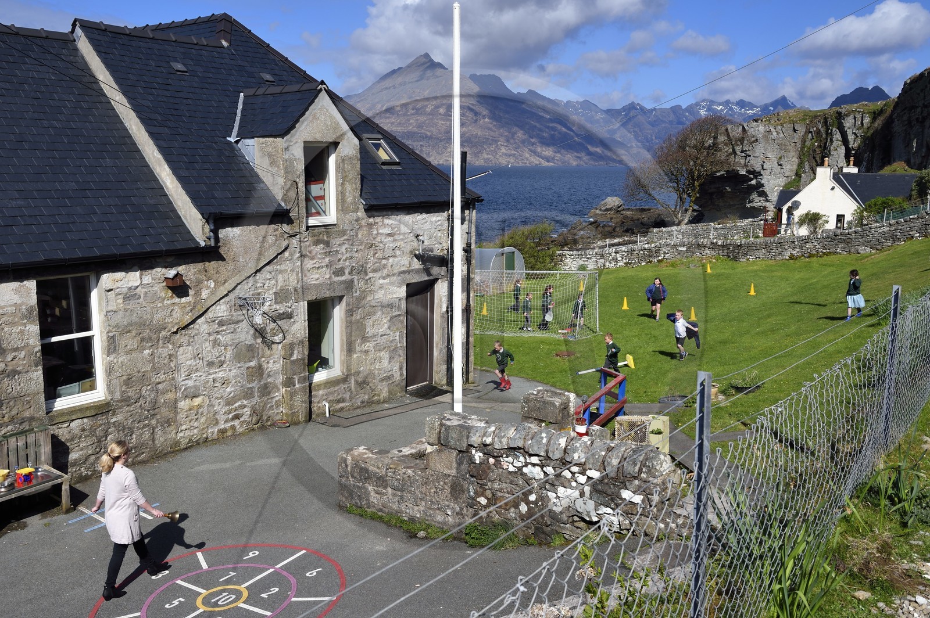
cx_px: 465
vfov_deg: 38.8
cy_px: 309
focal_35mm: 34
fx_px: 878
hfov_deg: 55.8
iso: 200
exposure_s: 1/320
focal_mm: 34
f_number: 11
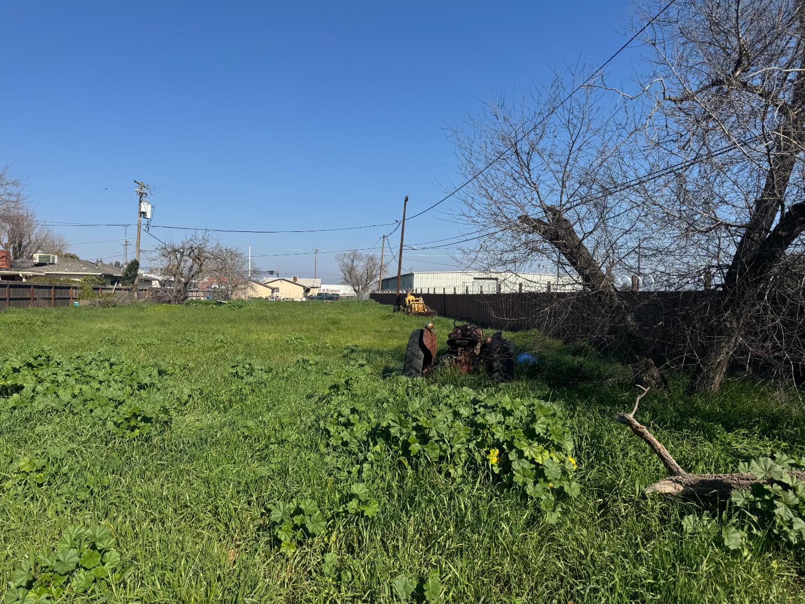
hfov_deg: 71.6
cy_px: 302
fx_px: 558
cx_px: 402
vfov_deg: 56.8
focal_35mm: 24
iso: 80
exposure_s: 1/5348
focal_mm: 6.76
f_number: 1.78
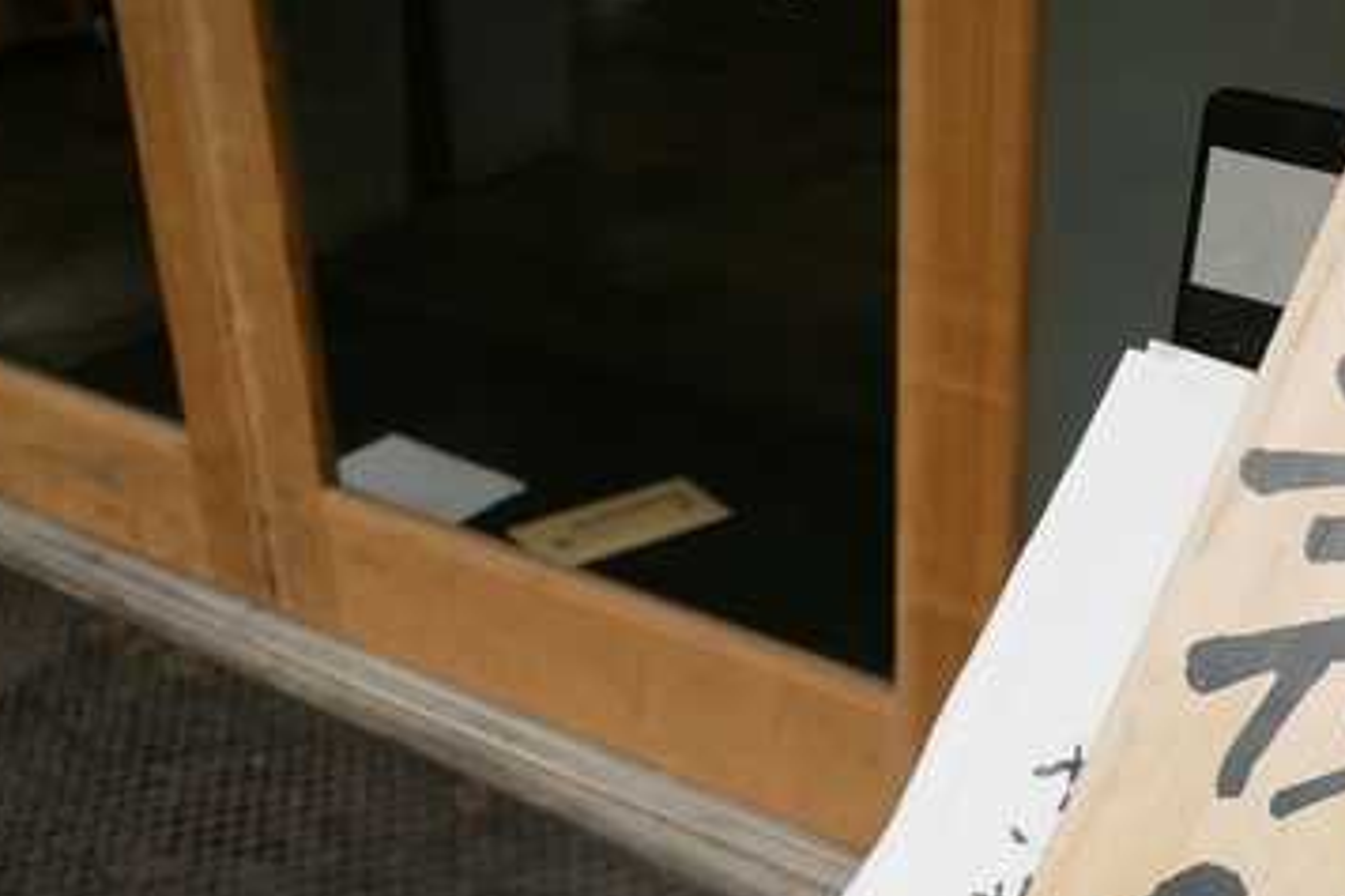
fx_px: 1943
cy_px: 555
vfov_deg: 25.9
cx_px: 968
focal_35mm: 52
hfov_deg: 37.5
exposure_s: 1/60
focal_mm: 14
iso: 320
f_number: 3.5
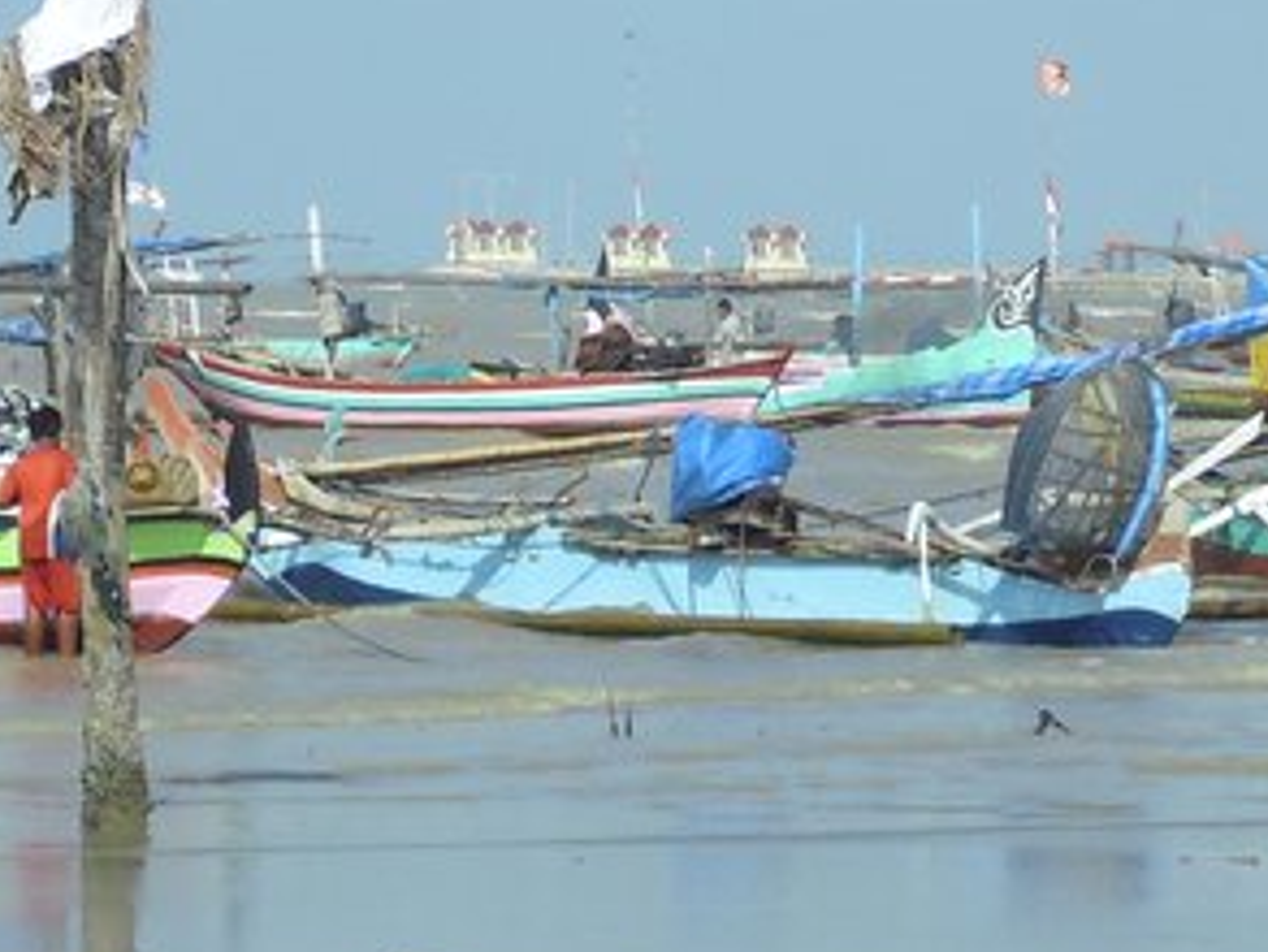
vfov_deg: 3.8
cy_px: 247
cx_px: 688
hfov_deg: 5.0
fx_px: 14475
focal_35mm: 395
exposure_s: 1/800
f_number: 5.2
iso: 100
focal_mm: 18.6
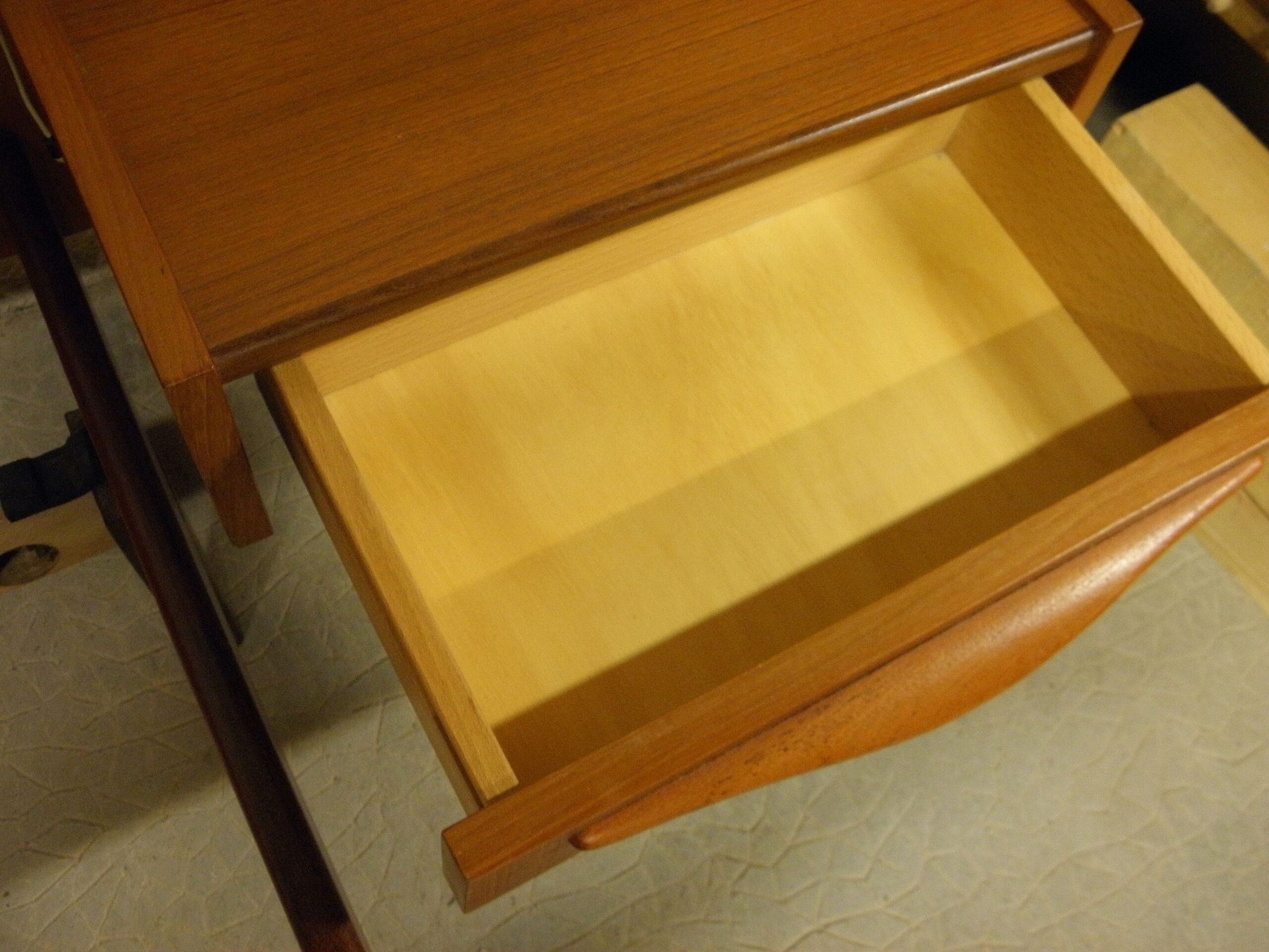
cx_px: 634
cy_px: 476
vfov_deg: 42.9
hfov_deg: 55.4
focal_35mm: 33
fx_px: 1210
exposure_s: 1/8
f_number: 3.6
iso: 400
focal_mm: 5.9
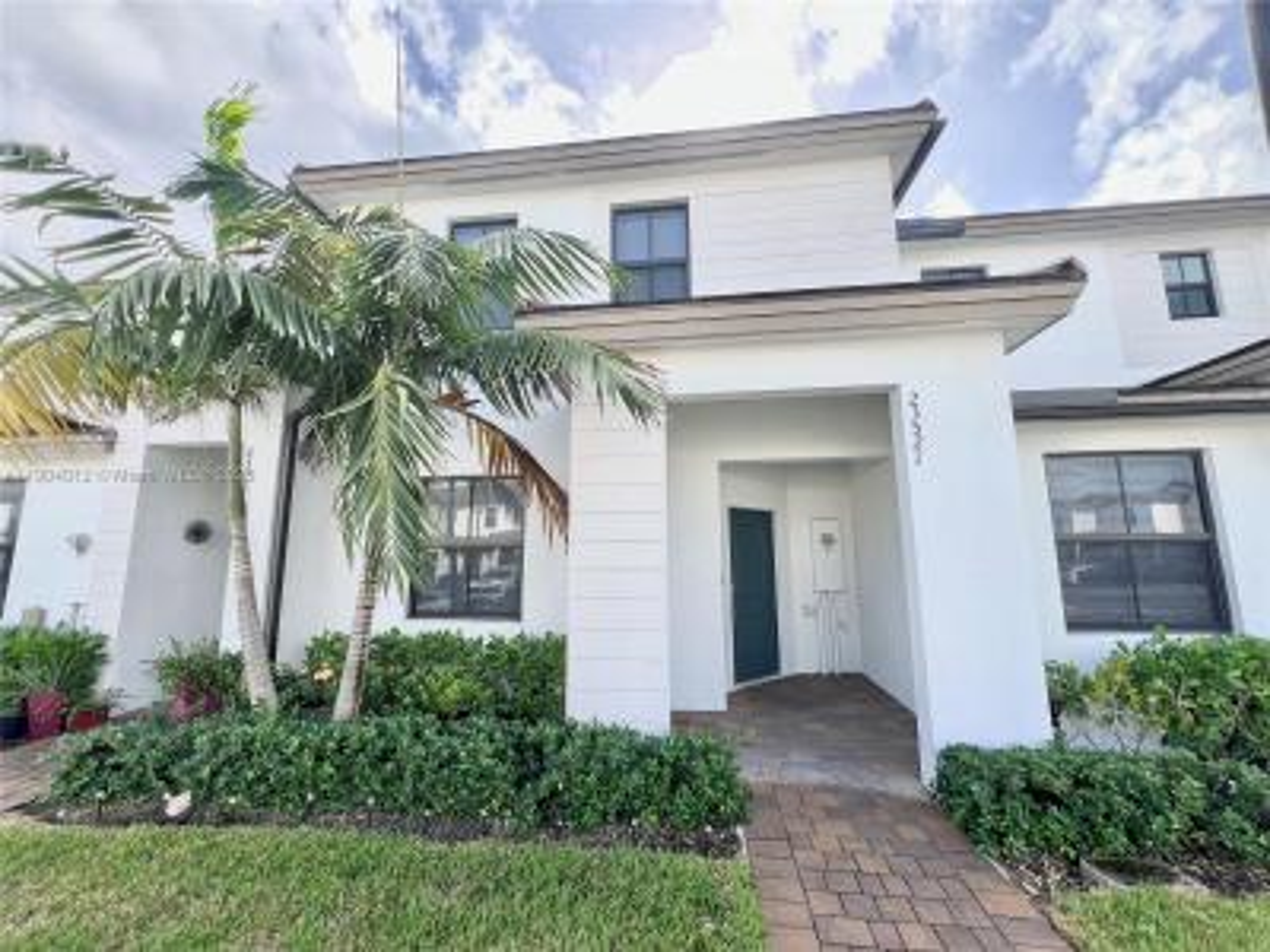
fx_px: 477
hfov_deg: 106.2
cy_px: 476
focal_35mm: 13
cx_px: 635
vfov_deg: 89.9
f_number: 1.8
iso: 32
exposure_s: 1/536
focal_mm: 1.57
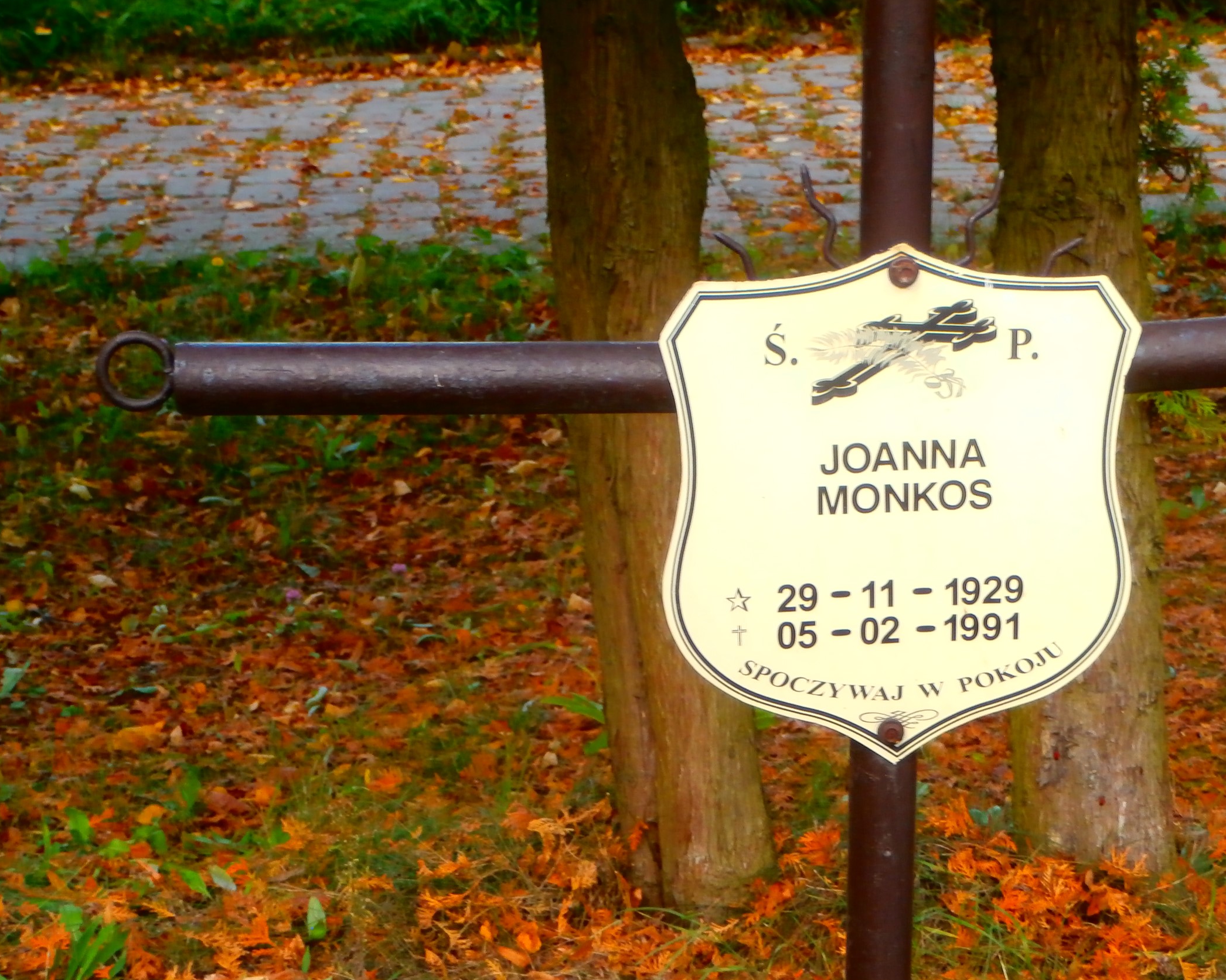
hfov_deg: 20.1
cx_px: 863
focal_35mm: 95
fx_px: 3447
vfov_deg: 16.2
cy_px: 634
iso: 100
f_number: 4.7
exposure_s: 1/100
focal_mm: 12.1
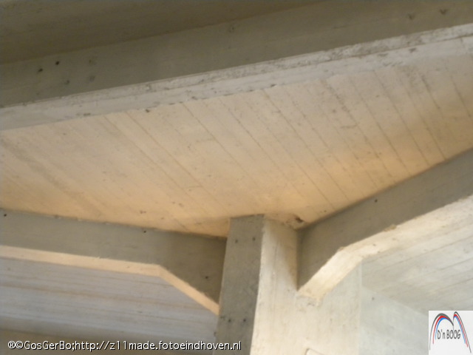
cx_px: 236
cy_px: 178
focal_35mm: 75
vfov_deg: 19.6
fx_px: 1025
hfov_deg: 26.0
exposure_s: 1/14.2
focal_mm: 13.4
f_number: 4
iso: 400
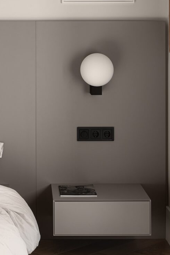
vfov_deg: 18.9
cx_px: 48
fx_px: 751
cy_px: 24
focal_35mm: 106
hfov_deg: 12.9
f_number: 13
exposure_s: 1/3
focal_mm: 51
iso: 200
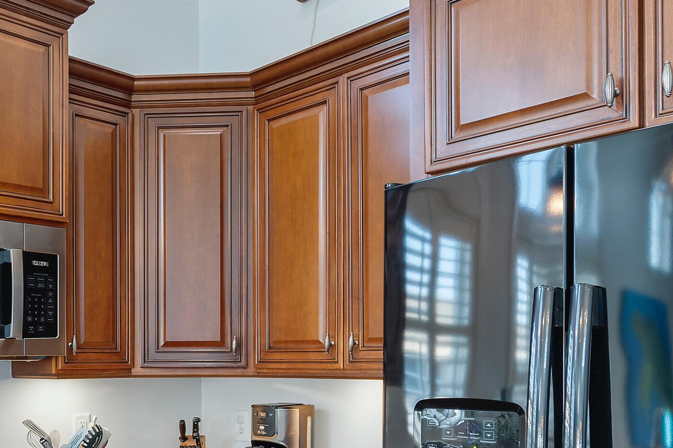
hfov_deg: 47.1
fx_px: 748
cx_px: 188
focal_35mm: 40
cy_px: 376
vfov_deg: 32.2
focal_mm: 13
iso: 100
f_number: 4.8
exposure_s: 1/3
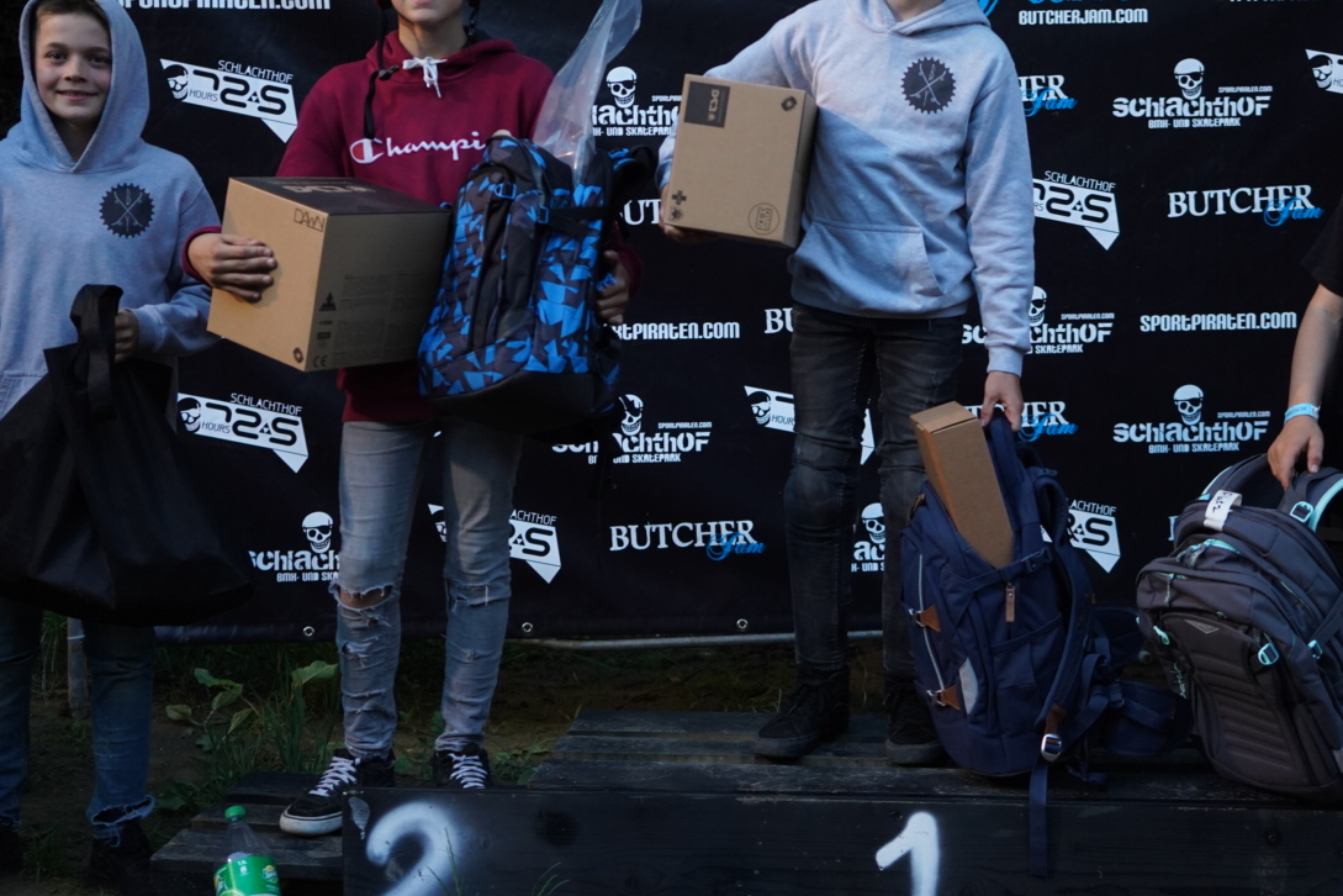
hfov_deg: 38.1
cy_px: 357
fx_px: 1940
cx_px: 781
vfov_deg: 25.9
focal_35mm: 52
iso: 2000
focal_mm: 35
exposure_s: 1/100
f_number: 2.8
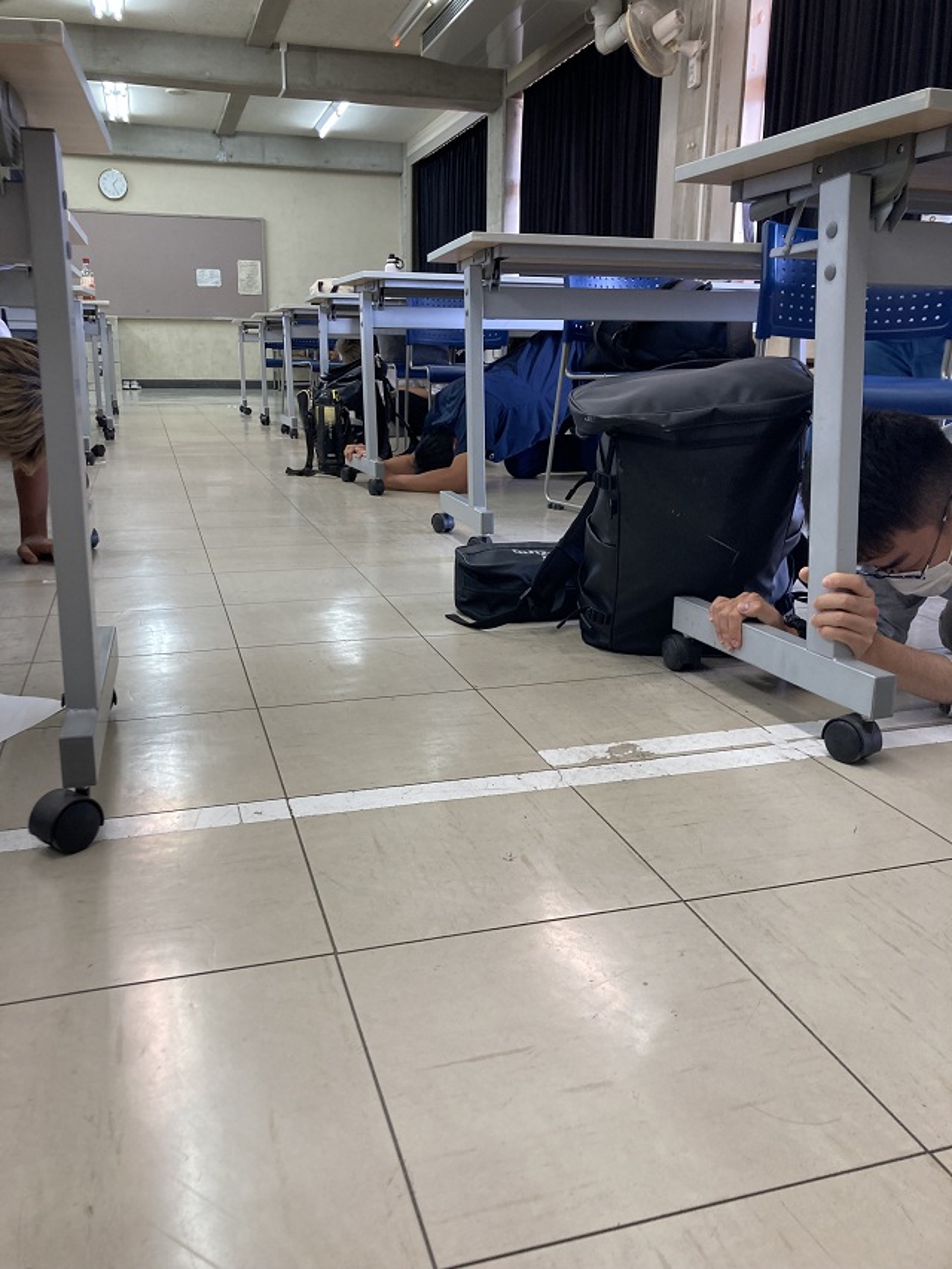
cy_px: 634
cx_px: 476
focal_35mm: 28
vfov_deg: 63.4
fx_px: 1026
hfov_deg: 49.8
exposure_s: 1/60
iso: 64
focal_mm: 3.99
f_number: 1.8
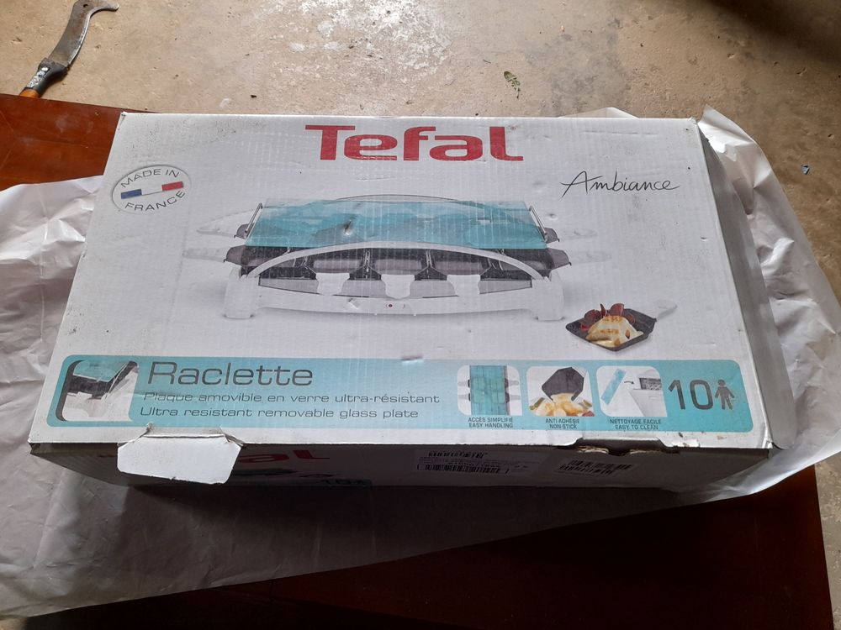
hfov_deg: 69.4
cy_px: 315
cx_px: 420
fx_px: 607
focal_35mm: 25
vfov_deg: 54.9
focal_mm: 4.6
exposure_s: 1/50
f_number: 2
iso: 125
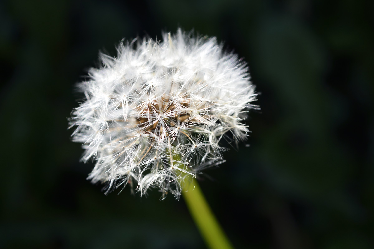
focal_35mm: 82
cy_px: 124
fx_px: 857
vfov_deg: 16.6
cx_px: 187
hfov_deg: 24.6
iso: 100
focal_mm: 55
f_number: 5.6
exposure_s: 1/125
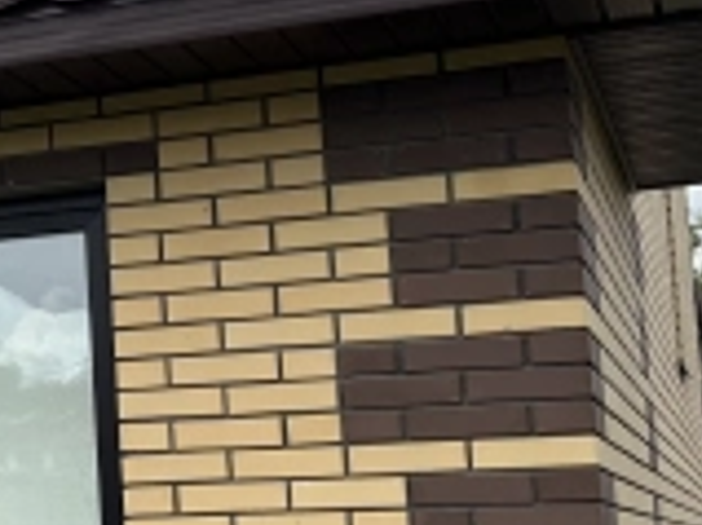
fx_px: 2067
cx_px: -450
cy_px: 318
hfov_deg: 16.8
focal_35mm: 102
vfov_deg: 14.5
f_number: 1.6
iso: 50
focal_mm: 5.1
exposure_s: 1/2179
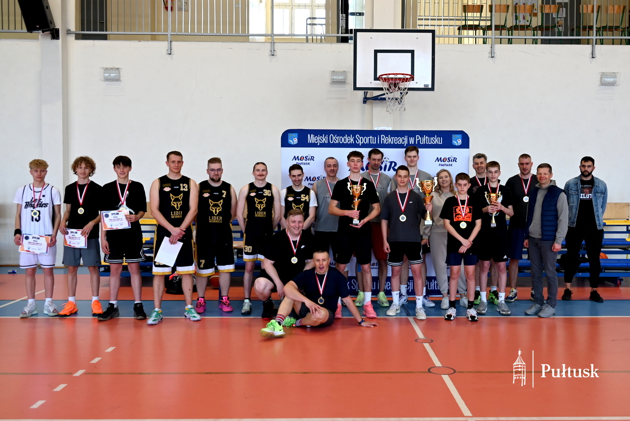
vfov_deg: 42.4
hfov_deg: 60.3
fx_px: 543
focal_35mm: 31
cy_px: 210
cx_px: 315
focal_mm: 31
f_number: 4.5
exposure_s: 1/125
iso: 500
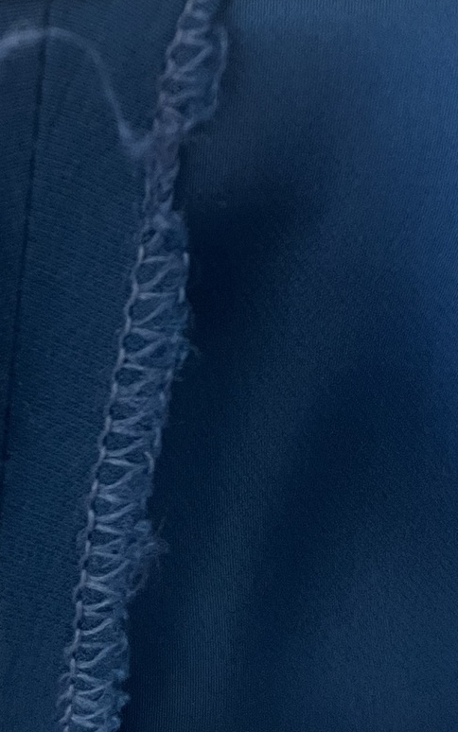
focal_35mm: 57
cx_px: 90
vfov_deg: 32.6
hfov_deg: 22.4
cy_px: -10
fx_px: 1138
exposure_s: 1/38
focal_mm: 5.1
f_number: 1.6
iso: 640
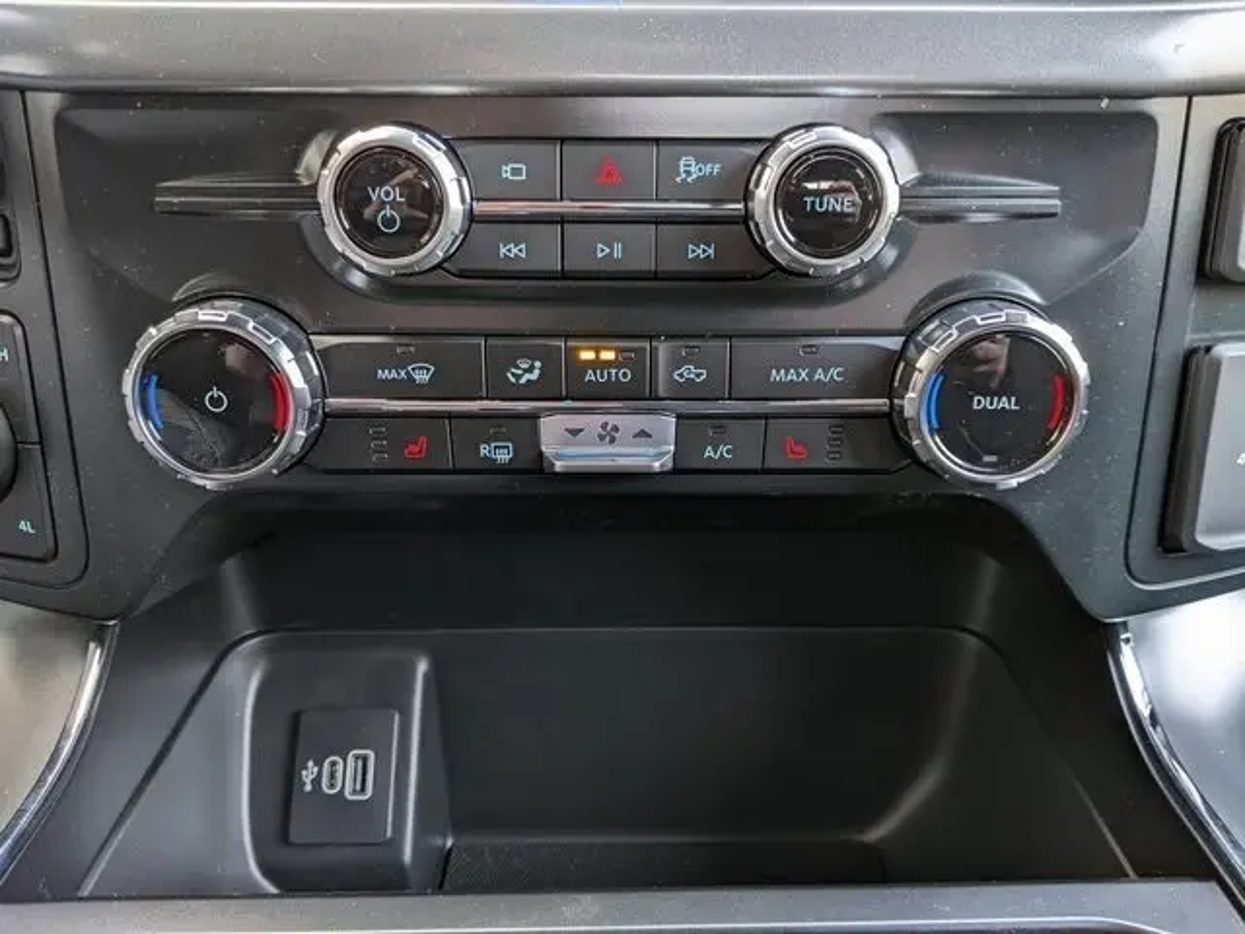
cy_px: 467
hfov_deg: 65.3
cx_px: 622
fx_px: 971
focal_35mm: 27
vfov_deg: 51.4
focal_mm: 4.44
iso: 92
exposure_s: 1/24
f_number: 1.8
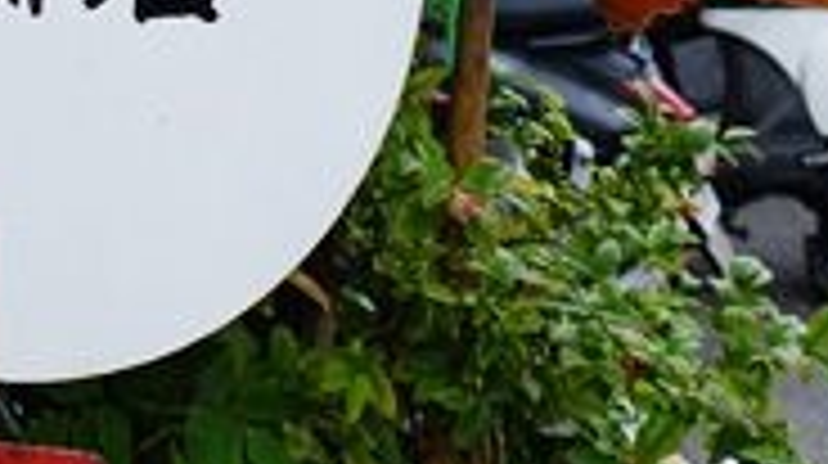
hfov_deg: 23.8
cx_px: 270
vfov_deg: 12.4
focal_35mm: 89
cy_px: -372
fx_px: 1952
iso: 125
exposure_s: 1/50
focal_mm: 8.8
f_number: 2.8
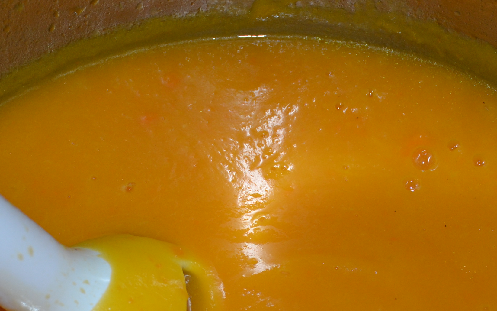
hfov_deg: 17.1
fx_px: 1653
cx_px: 220
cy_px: 338
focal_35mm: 122
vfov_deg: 10.6
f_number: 4.2
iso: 450
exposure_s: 1/60
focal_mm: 38
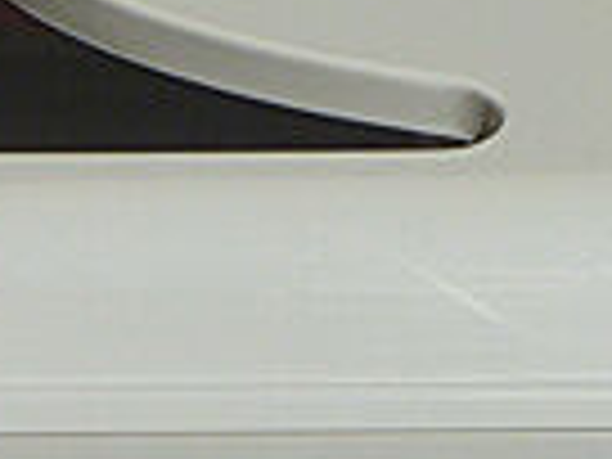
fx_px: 8858
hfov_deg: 3.9
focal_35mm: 501
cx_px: -140
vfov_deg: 3.0
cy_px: 558
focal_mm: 15.1
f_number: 14
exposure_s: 1/160
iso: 80
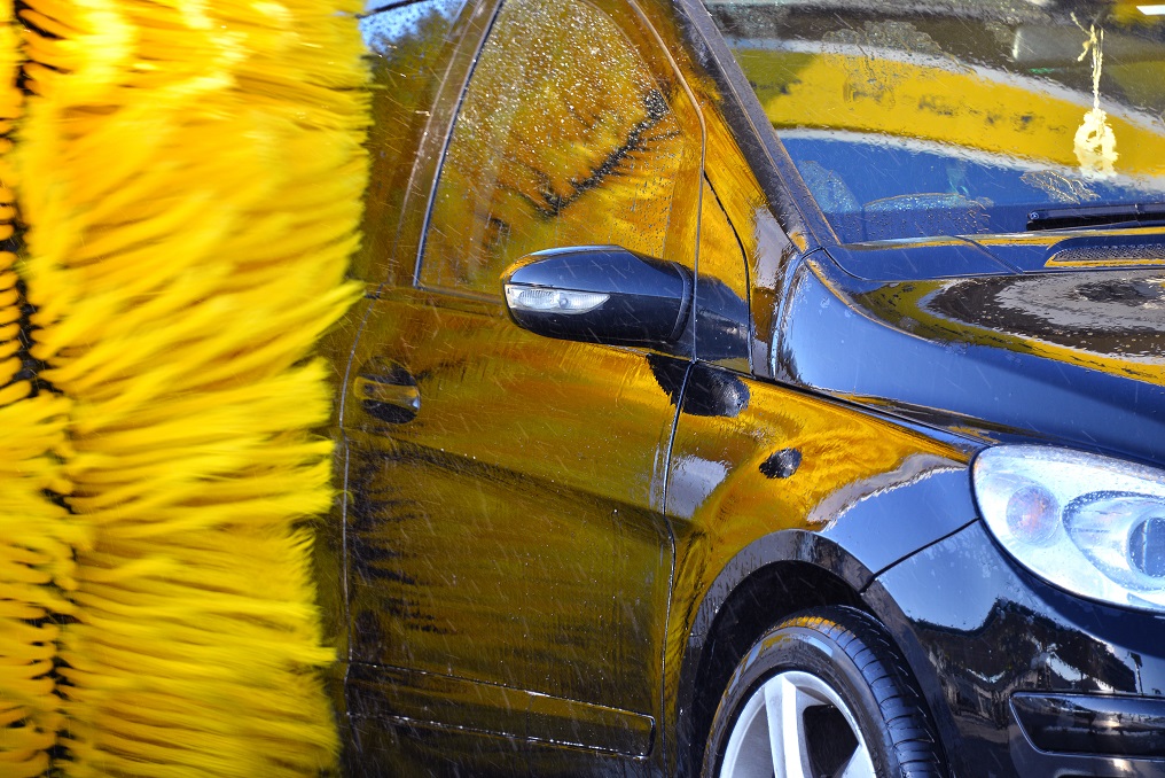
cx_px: 582
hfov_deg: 6.9
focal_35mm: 300
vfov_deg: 4.6
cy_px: 389
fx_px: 9711
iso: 400
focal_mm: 300
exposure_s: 1/160
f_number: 6.3
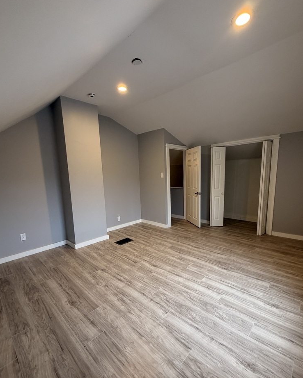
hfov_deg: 80.4
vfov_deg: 92.9
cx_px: 156
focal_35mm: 16
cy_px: 203
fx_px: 179
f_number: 2.2
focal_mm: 2.22
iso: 250
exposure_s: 1/60
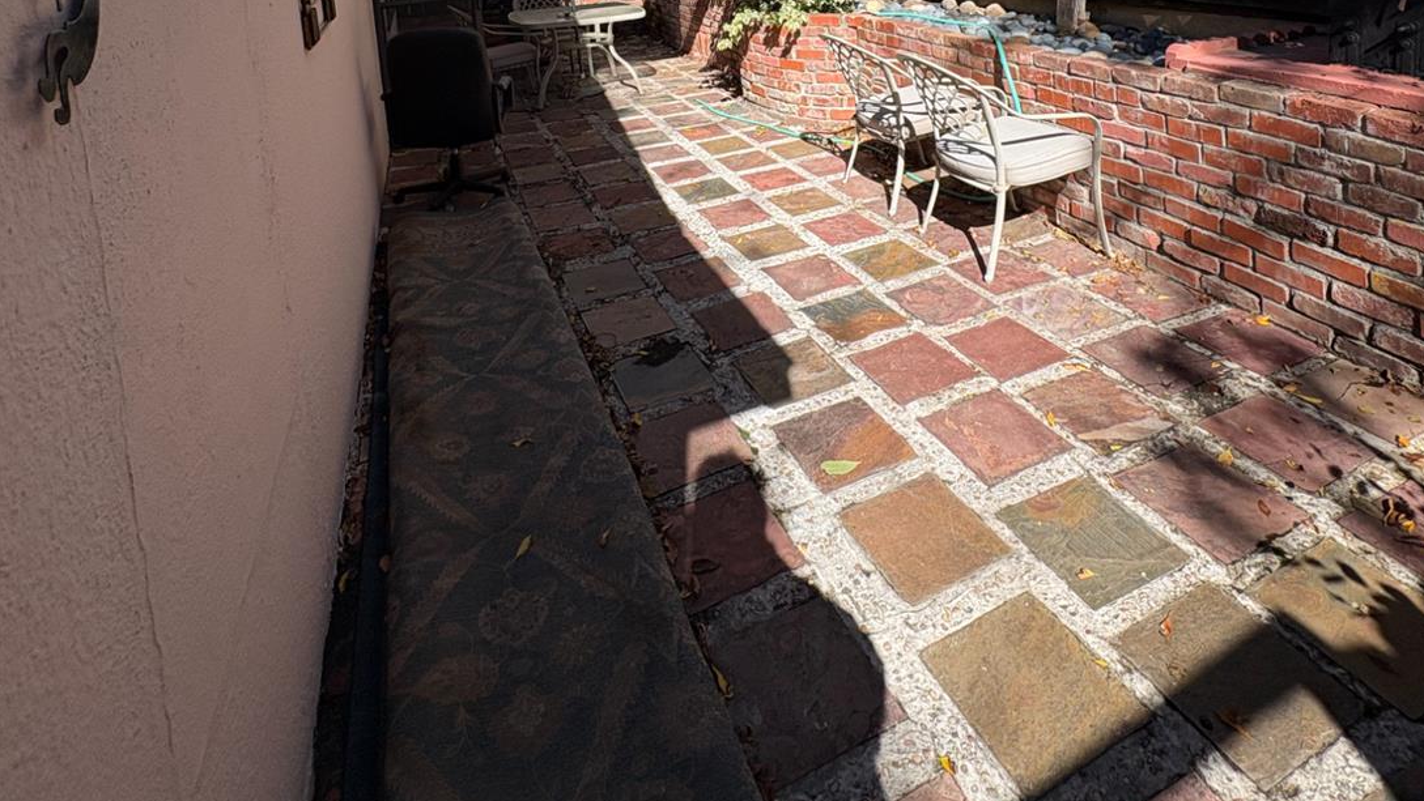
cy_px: -8
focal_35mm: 21
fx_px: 793
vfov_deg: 45.0
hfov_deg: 83.8
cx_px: 712
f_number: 2.2
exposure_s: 1/1420
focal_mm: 2.22
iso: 40
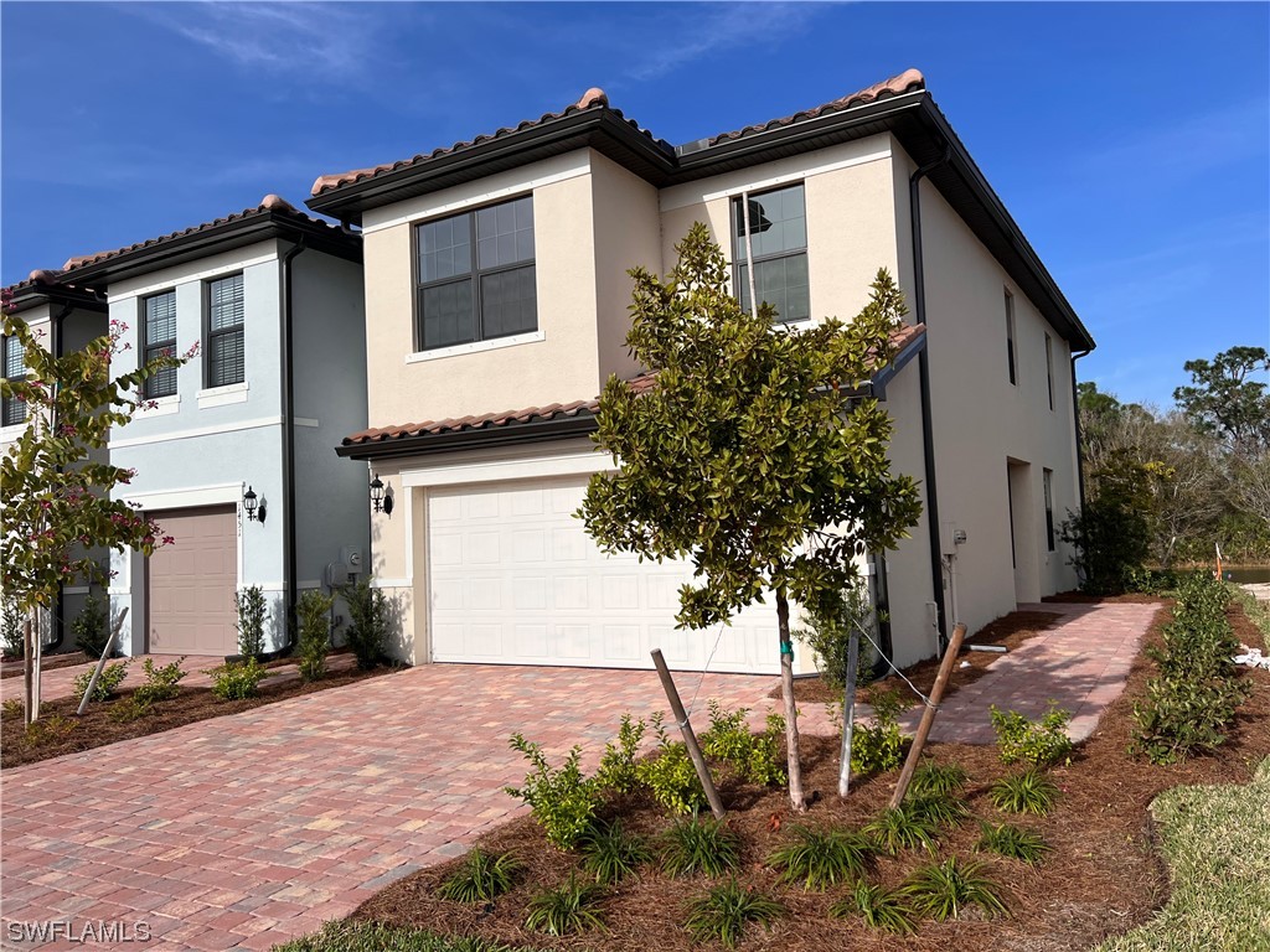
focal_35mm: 26
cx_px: 635
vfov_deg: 53.1
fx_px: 954
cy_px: 476
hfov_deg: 67.3
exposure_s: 1/8000
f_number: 1.5
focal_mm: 5.7
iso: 50
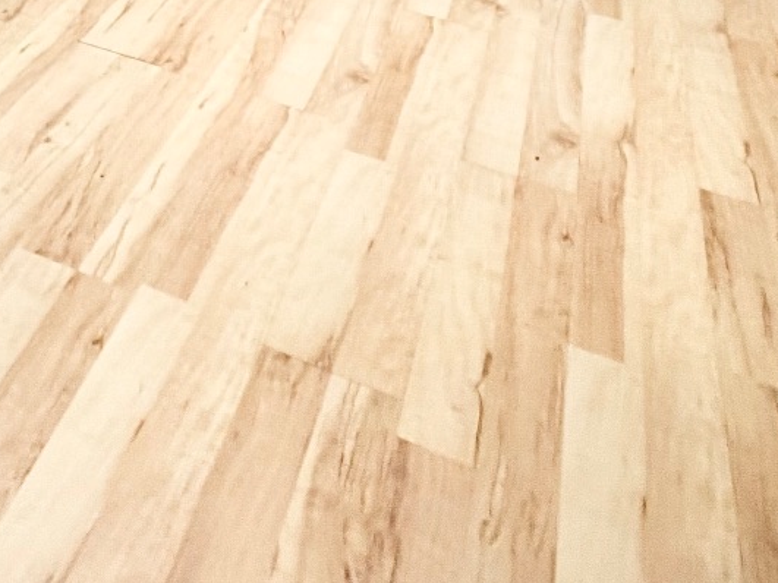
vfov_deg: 19.4
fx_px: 1213
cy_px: -495
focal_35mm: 54
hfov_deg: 32.6
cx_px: -7
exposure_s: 1/50
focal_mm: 2.22
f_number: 2.2
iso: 400
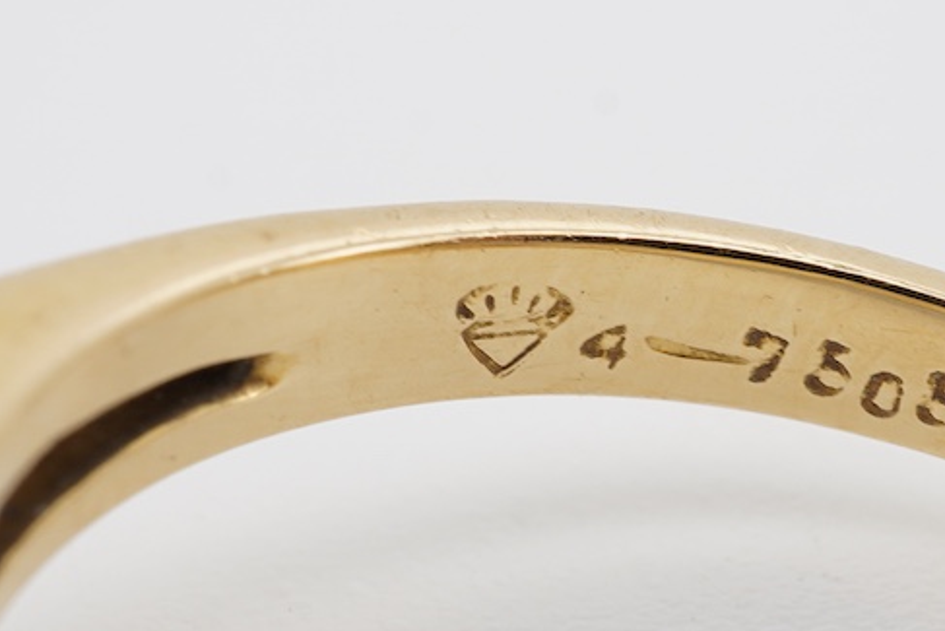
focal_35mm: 135
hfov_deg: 15.1
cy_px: 352
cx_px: 689
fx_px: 3545
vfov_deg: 10.2
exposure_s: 1/125
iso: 200
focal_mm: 30
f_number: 22
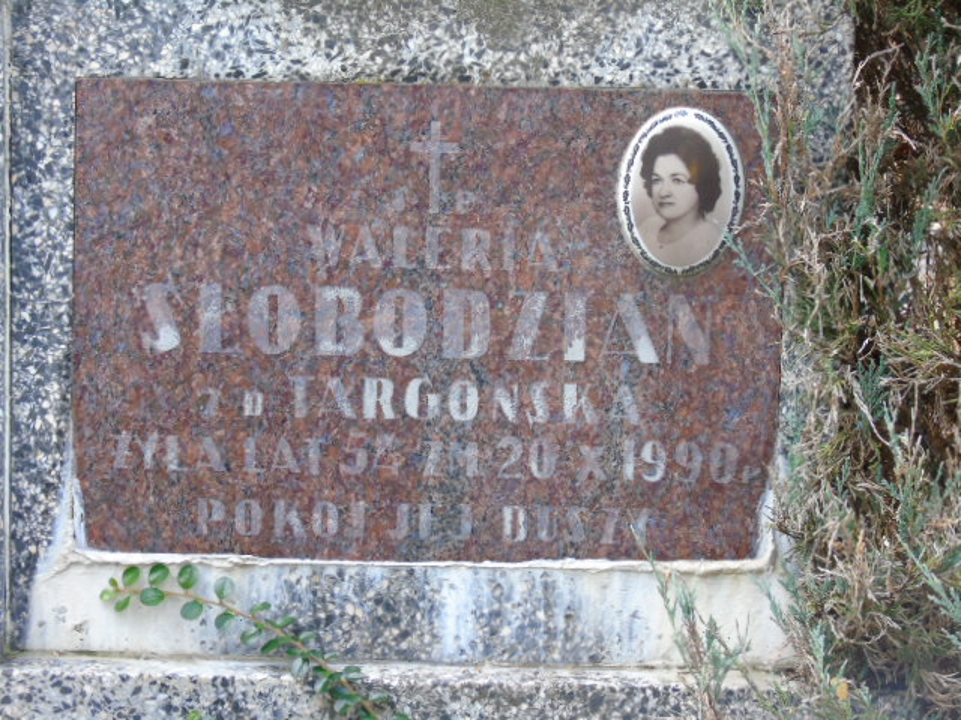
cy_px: 360
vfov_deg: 9.2
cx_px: 480
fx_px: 4497
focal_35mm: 162
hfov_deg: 12.2
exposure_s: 1/80
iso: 400
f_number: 4.9
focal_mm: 29
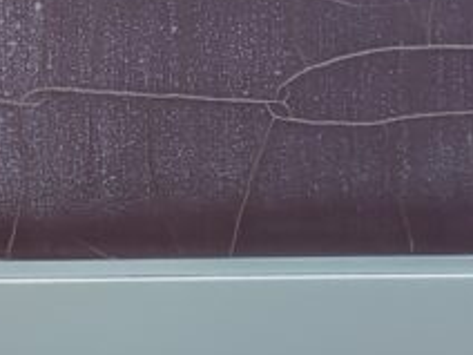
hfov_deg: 13.6
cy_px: -69
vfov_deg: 10.5
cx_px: -178
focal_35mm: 139
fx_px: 1899
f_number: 1.9
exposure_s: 1/370
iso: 50
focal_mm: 5.6
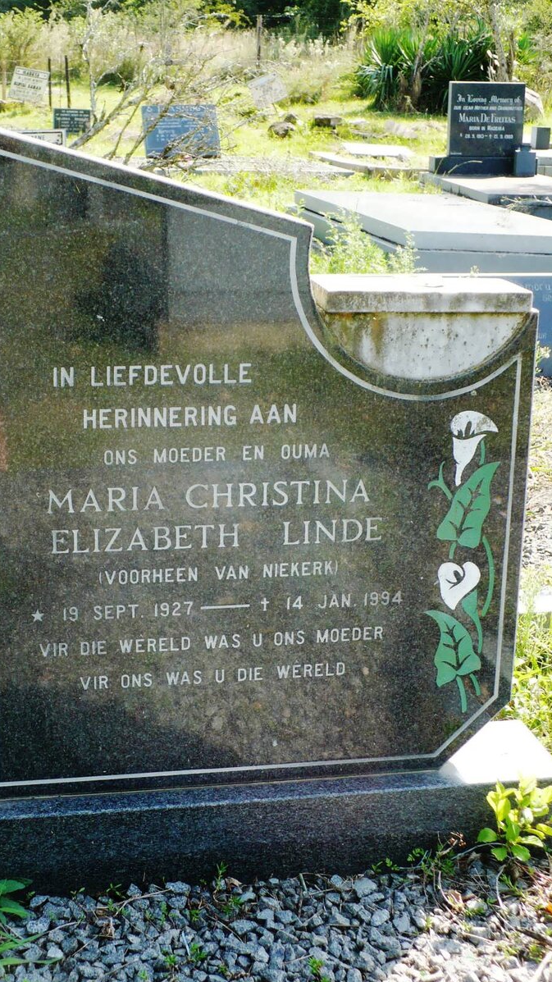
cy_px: 491
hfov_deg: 20.4
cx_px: 235
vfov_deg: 35.5
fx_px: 1536
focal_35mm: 59
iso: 100
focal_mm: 8.9
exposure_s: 1/200
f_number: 3.1
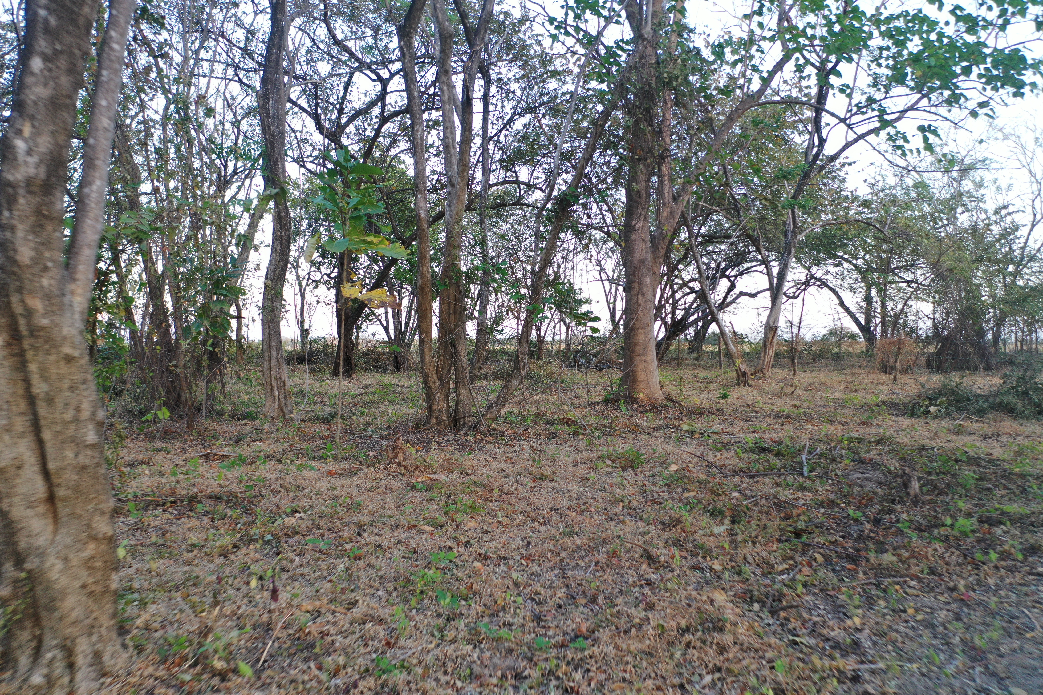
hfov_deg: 65.5
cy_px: 348
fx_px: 811
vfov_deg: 46.4
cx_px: 522
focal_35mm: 28
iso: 100
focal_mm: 10.26
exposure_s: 1/30
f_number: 3.2
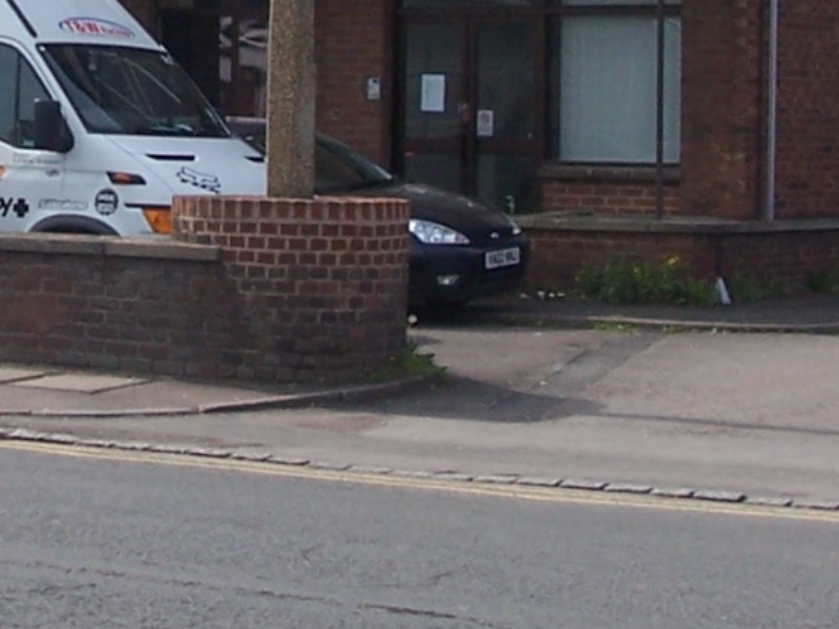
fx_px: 3102
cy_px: 22
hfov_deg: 15.2
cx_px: 52
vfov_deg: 11.5
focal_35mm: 128
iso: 80
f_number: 4
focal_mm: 6
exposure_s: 1/500
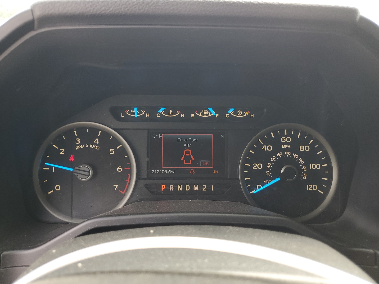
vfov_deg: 53.1
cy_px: 142
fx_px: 285
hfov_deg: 67.3
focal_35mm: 26
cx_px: 190
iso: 50
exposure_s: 1/147
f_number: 1.5
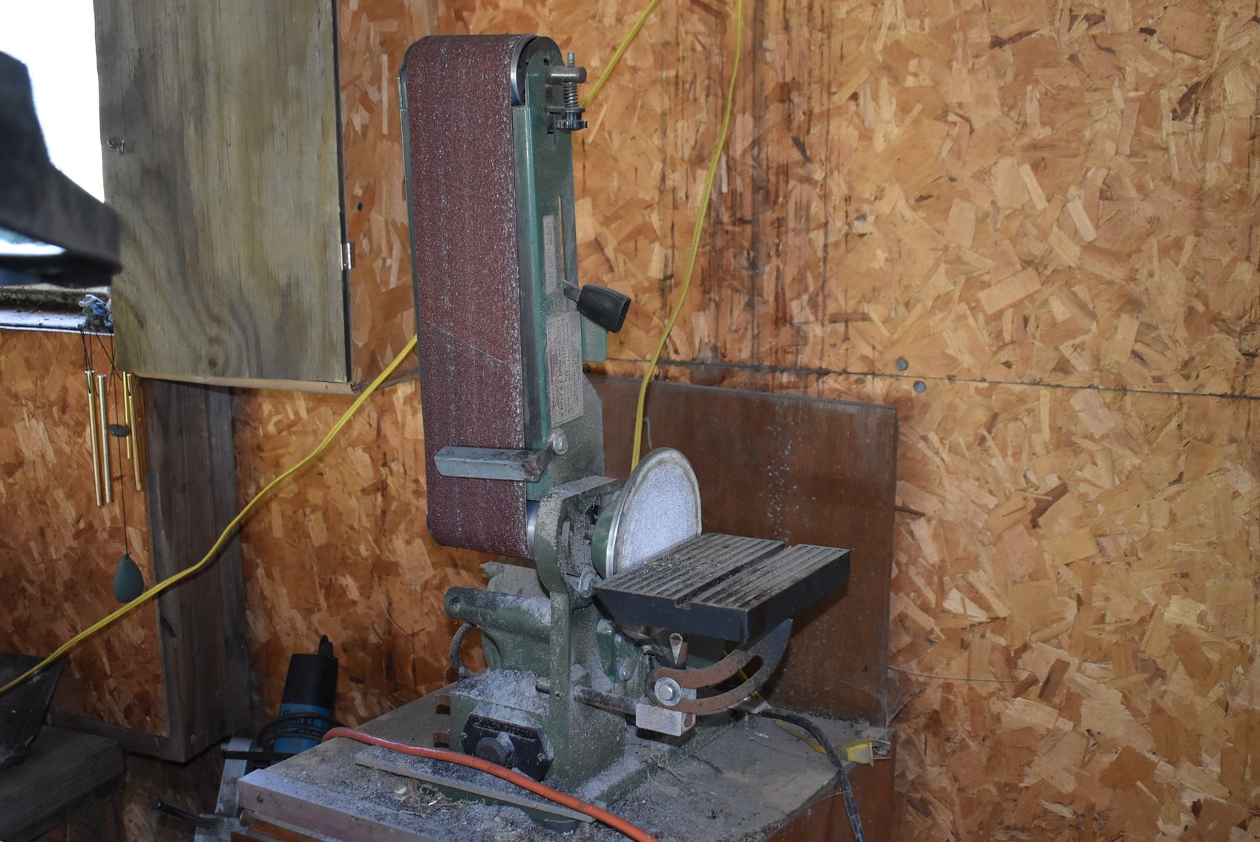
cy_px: 421
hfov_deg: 44.9
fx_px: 1524
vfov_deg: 30.9
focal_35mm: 44
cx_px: 630
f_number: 4.2
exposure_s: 1/80
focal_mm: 29
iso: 1600
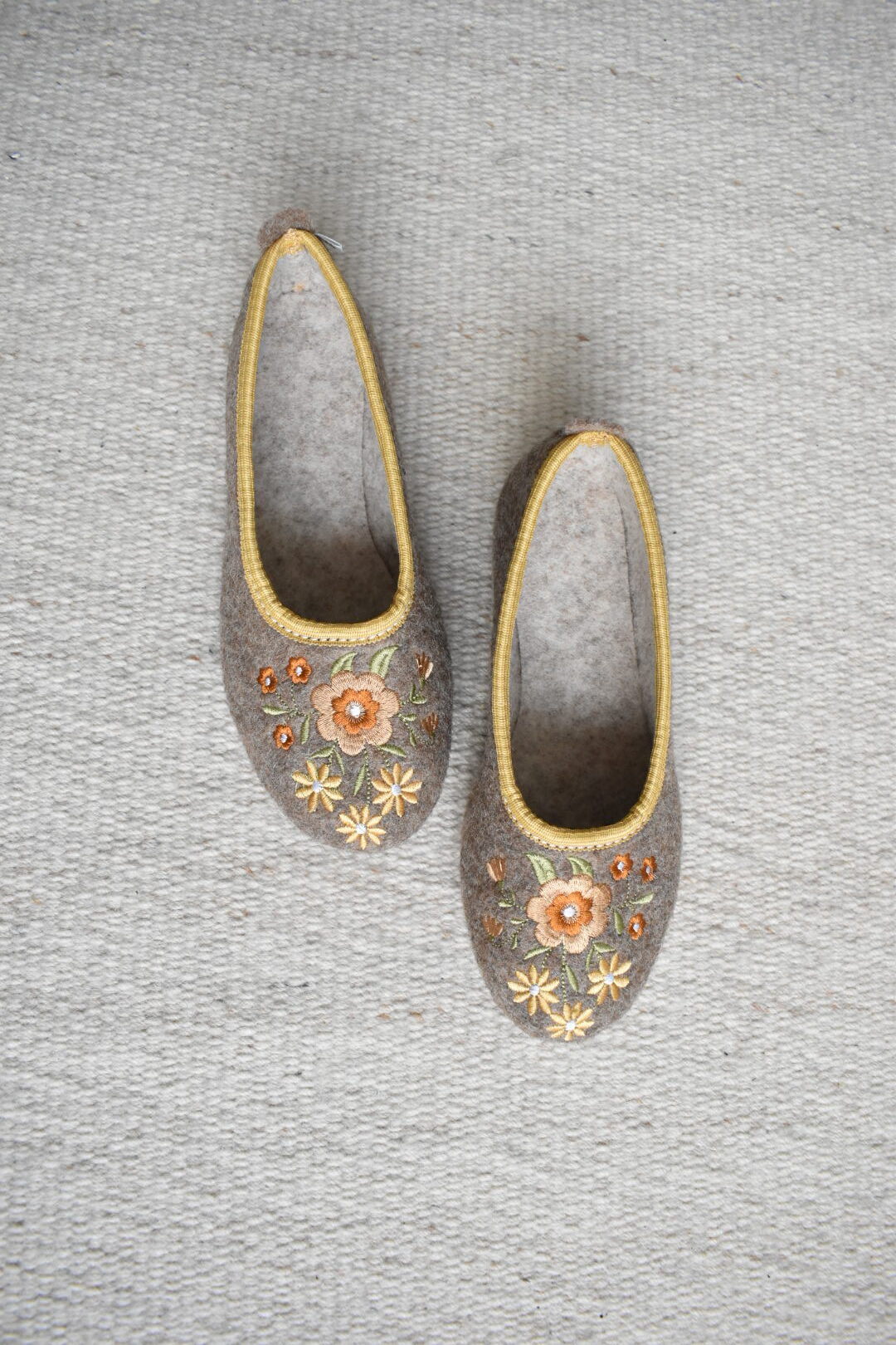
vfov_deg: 67.4
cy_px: 672
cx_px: 448
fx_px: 1008
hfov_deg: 47.9
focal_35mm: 27
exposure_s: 1/100
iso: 1600
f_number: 5
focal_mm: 18
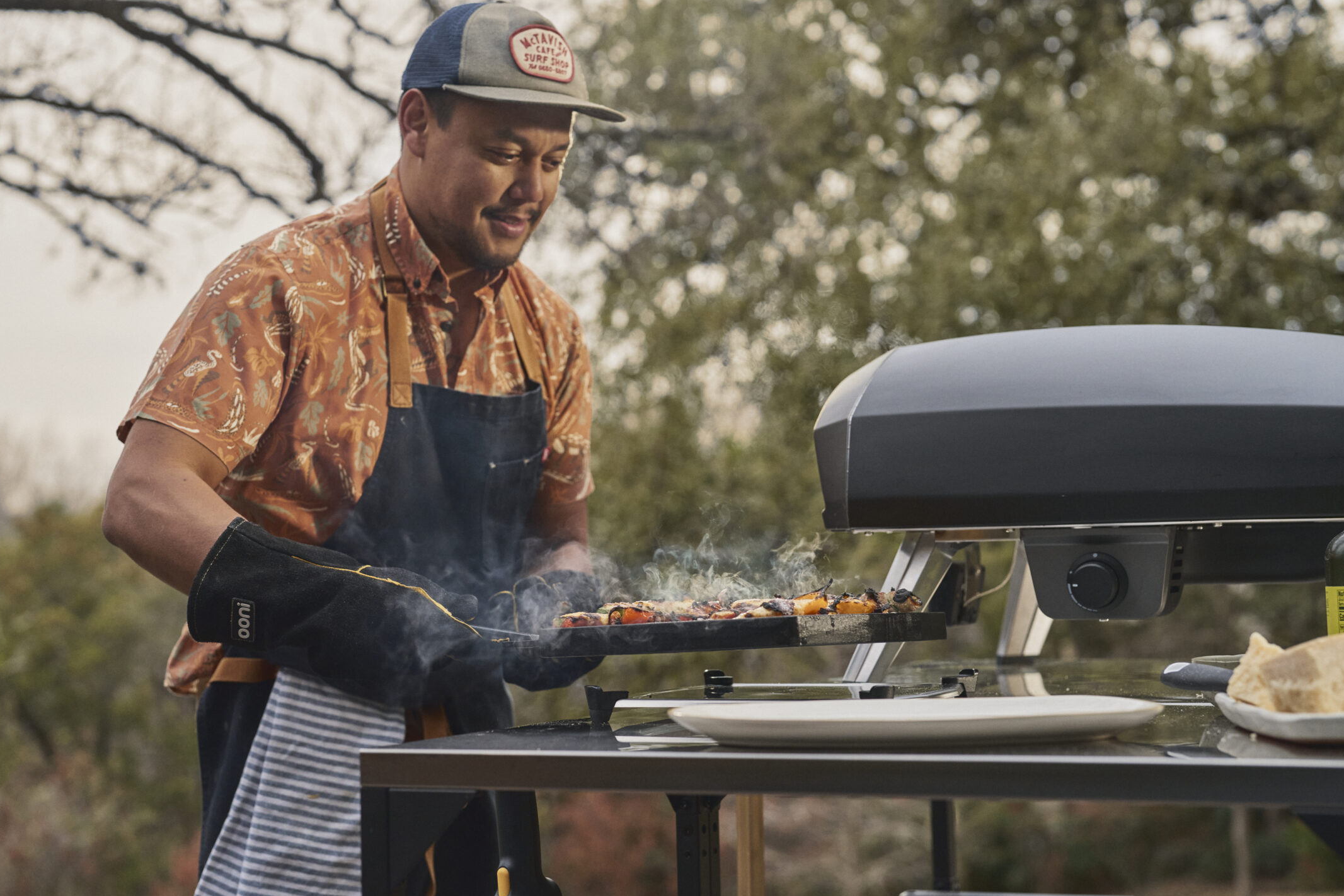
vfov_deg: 22.6
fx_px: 2240
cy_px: 396
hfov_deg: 33.4
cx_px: 681
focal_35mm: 60
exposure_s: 1/640
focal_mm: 50
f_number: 2.8
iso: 640
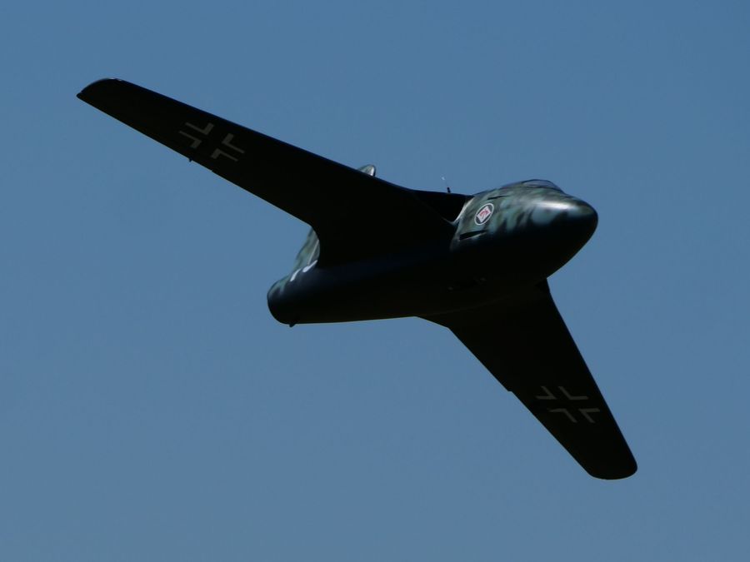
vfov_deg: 3.5
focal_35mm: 426
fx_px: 9230
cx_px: 375
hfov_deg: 4.7
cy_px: 281
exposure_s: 1/1600
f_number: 8
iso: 200
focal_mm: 213
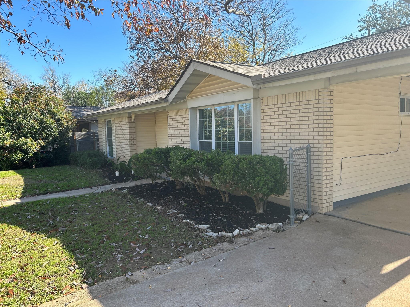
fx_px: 308
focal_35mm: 26
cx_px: 205
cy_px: 154
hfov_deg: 67.3
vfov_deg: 53.1
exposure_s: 1/1079
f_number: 1.5
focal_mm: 5.7
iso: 50
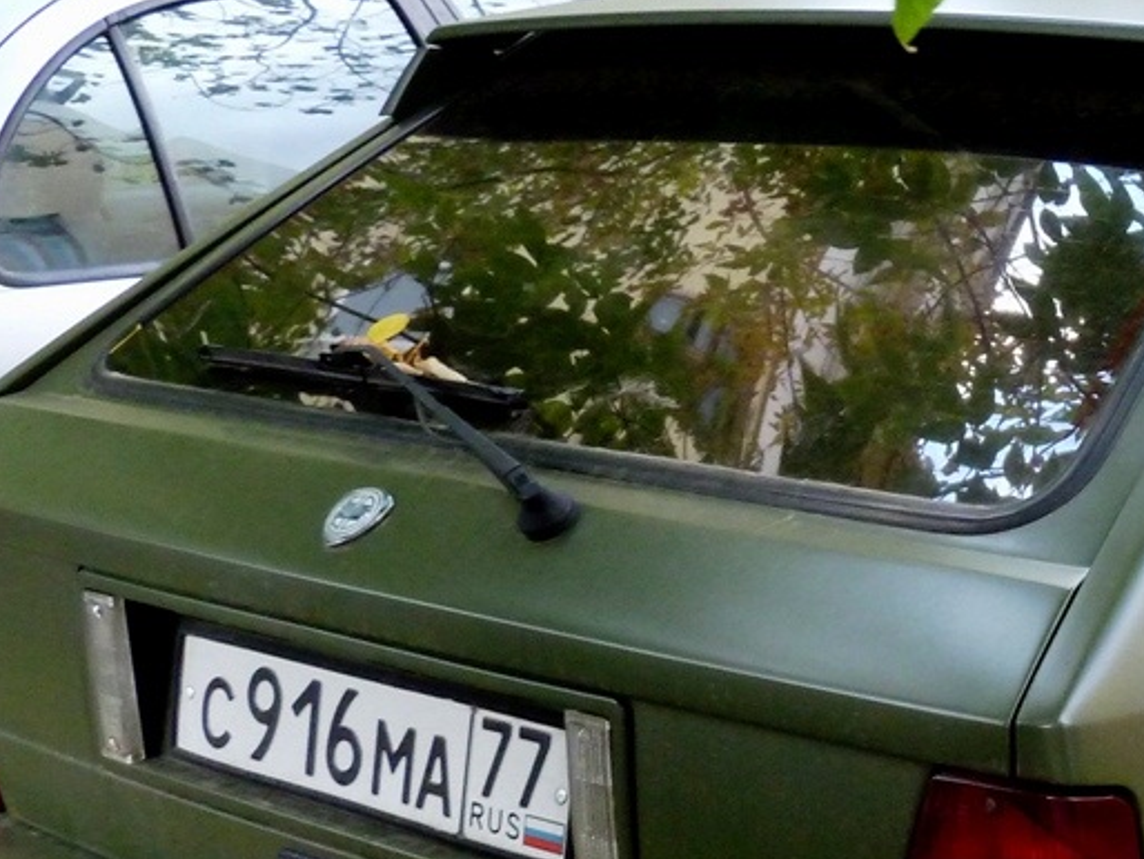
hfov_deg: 23.9
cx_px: 1211
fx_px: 2546
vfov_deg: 19.0
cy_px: 697
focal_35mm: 77
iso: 200
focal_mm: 5
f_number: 3.4
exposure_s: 1/30
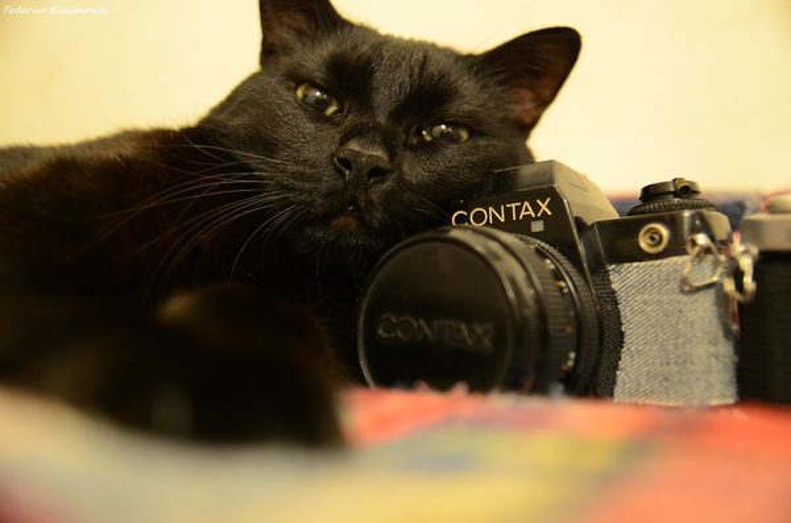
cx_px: 396
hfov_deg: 48.0
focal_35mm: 40
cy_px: 262
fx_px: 888
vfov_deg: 32.8
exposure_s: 1/1.6
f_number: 2.8
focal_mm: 27
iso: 400
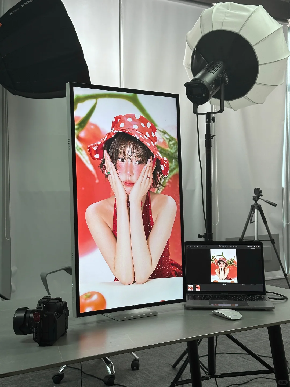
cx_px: 145
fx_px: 536
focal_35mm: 48
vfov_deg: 39.7
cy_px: 194
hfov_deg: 30.3
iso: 50
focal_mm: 6.86
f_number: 1.78
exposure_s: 1/50
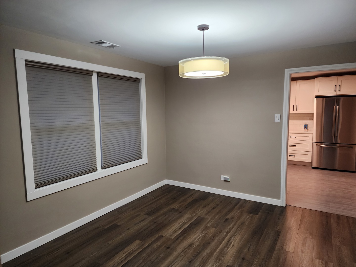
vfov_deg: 58.9
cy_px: 134
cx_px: 178
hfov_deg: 73.9
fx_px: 237
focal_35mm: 23
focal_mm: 6.4
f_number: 1.8
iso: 400
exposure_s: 1/120
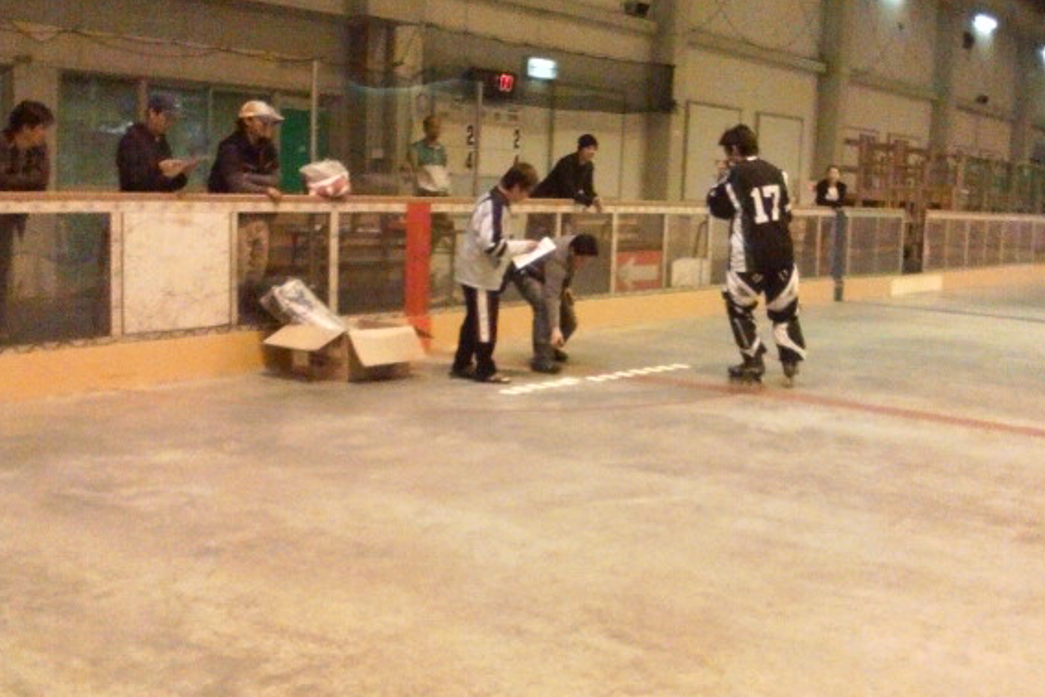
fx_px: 987
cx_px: 556
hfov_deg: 55.7
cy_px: 390
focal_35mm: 34
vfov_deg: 38.8
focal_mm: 3.73
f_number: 3.5
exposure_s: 1/120
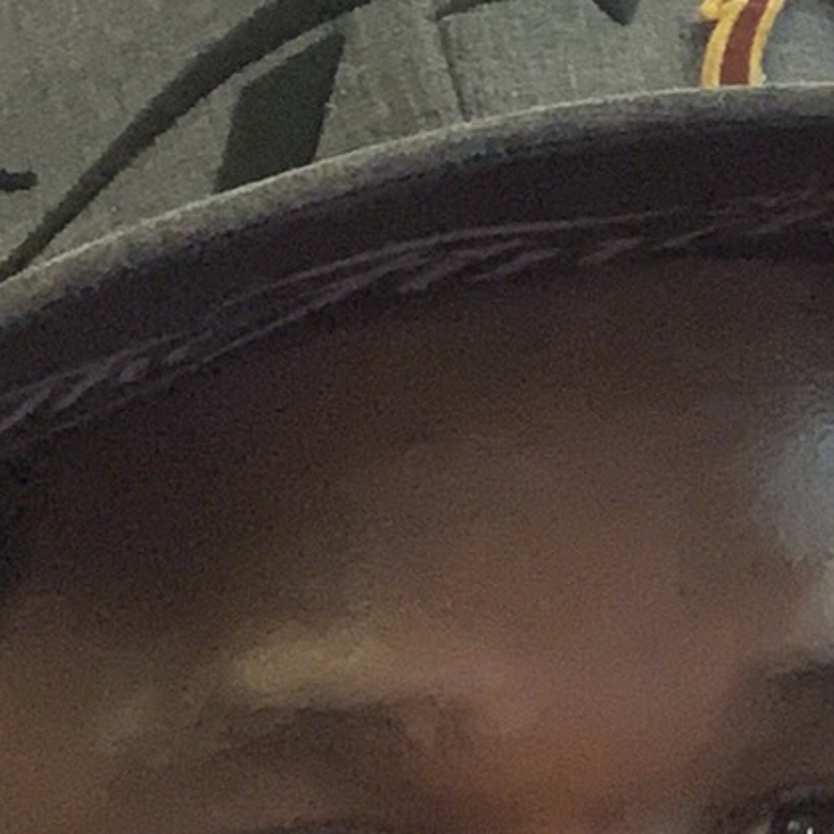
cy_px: 107
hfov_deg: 12.4
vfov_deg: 12.6
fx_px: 3762
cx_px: 933
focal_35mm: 138
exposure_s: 1/44
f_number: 2.2
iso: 640
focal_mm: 2.87
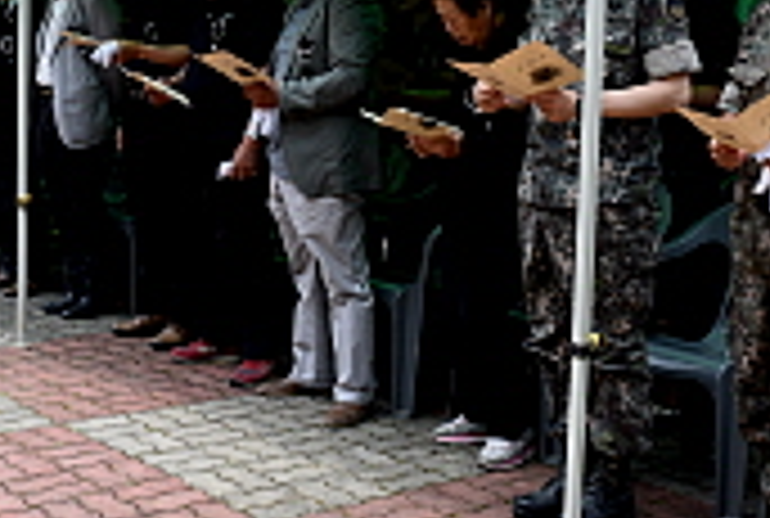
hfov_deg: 28.3
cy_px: 99
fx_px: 1501
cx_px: 189
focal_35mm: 70
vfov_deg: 19.4
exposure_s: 1/80
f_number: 5.6
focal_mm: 24
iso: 64
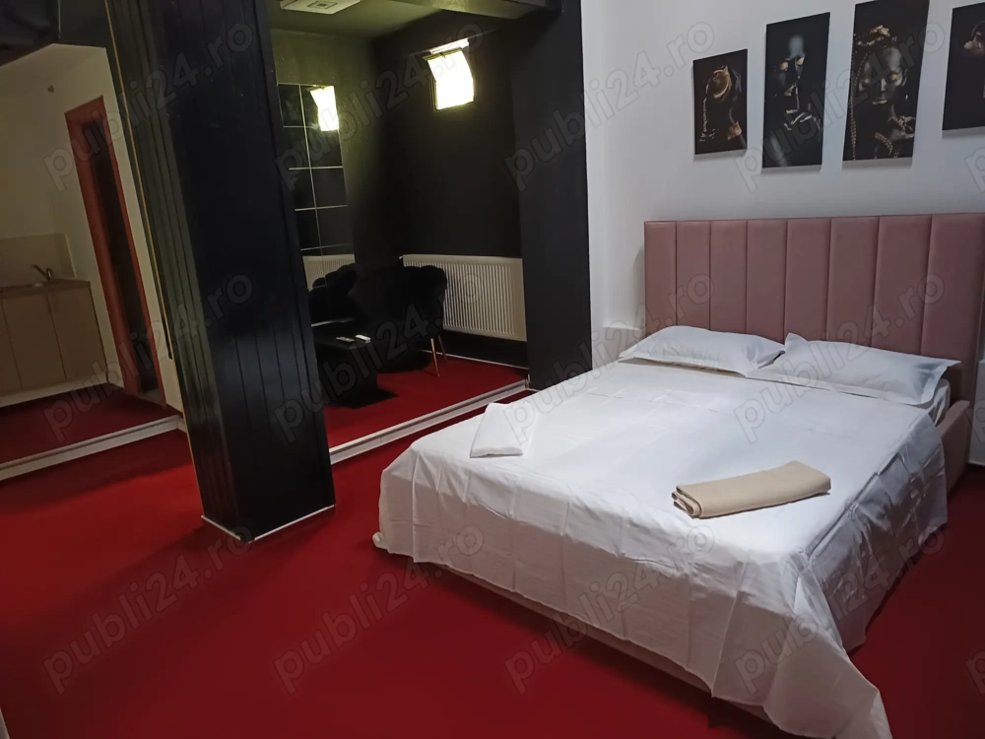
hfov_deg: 71.6
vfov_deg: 56.8
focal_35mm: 24
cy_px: 370
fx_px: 683
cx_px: 492
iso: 2375
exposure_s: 1/20
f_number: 1.7
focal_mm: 5.31
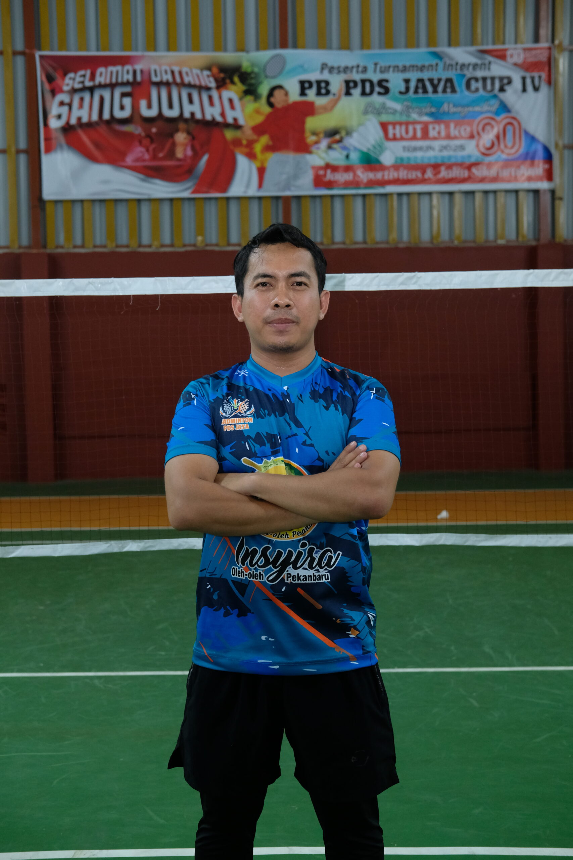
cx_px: 286
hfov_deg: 25.5
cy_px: 430
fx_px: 1265
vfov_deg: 37.5
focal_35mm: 53
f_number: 4
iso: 2000
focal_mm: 35
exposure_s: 1/125
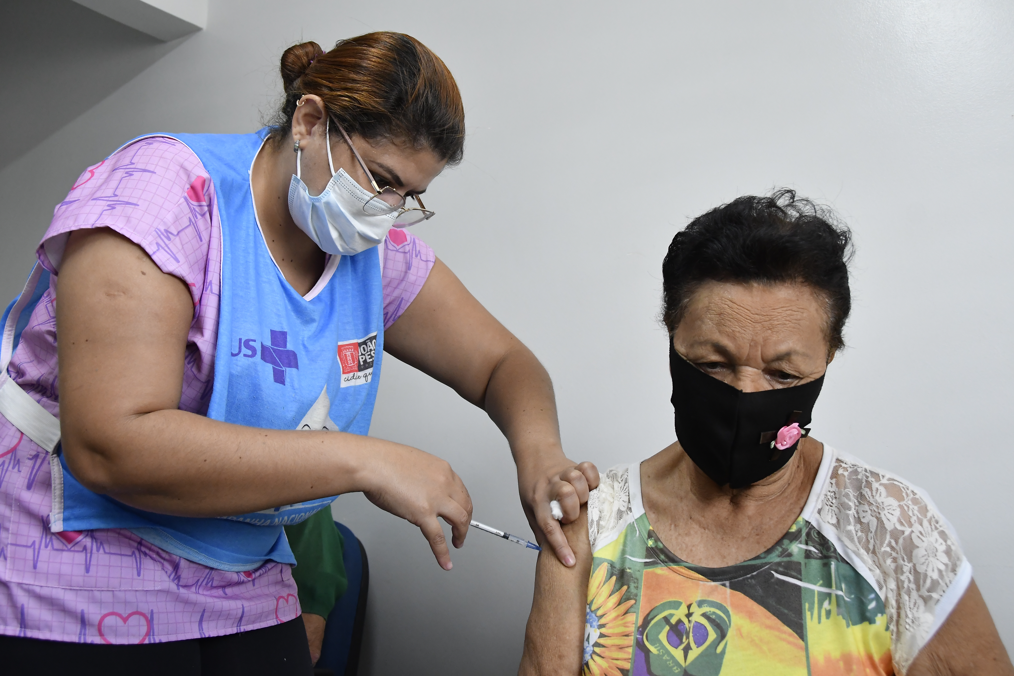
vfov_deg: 36.9
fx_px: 1014
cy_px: 338
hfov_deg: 53.1
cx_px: 507
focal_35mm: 36
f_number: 6.3
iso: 2200
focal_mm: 24
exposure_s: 1/160
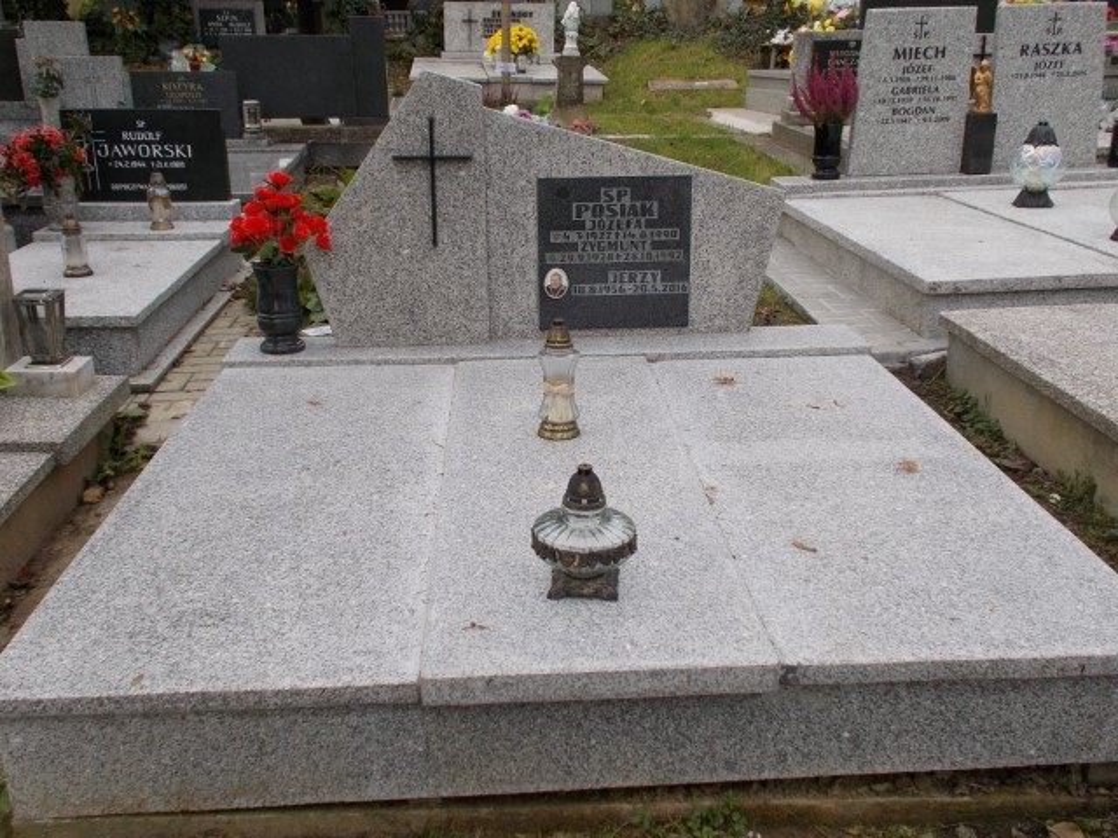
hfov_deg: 54.0
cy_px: 419
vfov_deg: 41.8
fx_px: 1098
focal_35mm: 34
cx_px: 559
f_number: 3.6
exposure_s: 1/250
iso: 80
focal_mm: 6
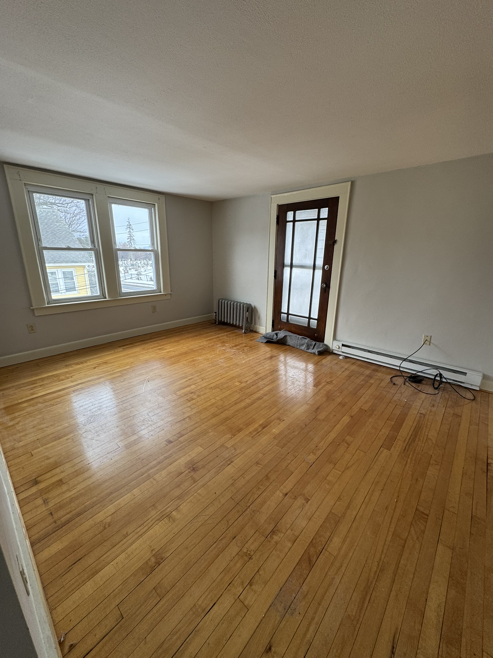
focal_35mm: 14
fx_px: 266
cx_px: 246
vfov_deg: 102.1
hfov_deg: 85.7
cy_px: 329
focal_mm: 2.22
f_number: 2.2
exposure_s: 1/99
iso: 100
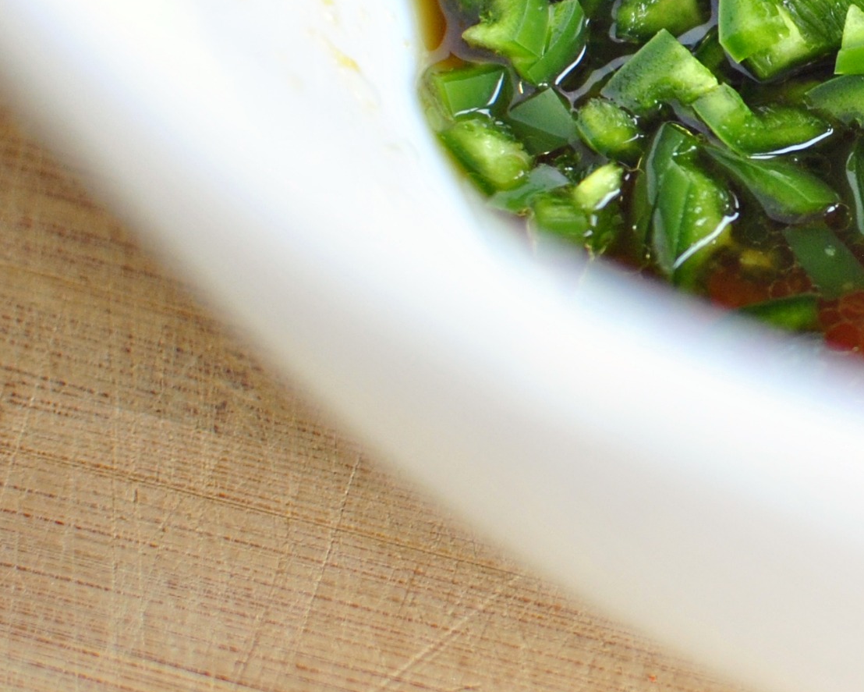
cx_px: 917
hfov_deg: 12.9
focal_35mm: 147
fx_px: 3770
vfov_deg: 10.4
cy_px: 18
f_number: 2.2
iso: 280
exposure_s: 1/250
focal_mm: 35
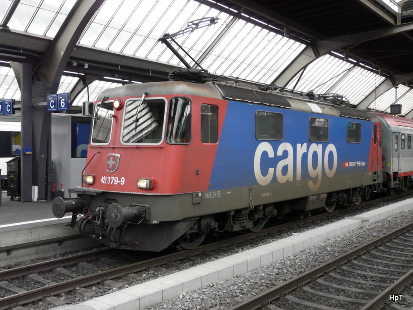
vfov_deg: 37.7
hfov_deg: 49.0
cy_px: 155
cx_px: 206
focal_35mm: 38
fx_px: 453
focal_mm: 6.3
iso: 200
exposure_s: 1/30
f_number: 2.8
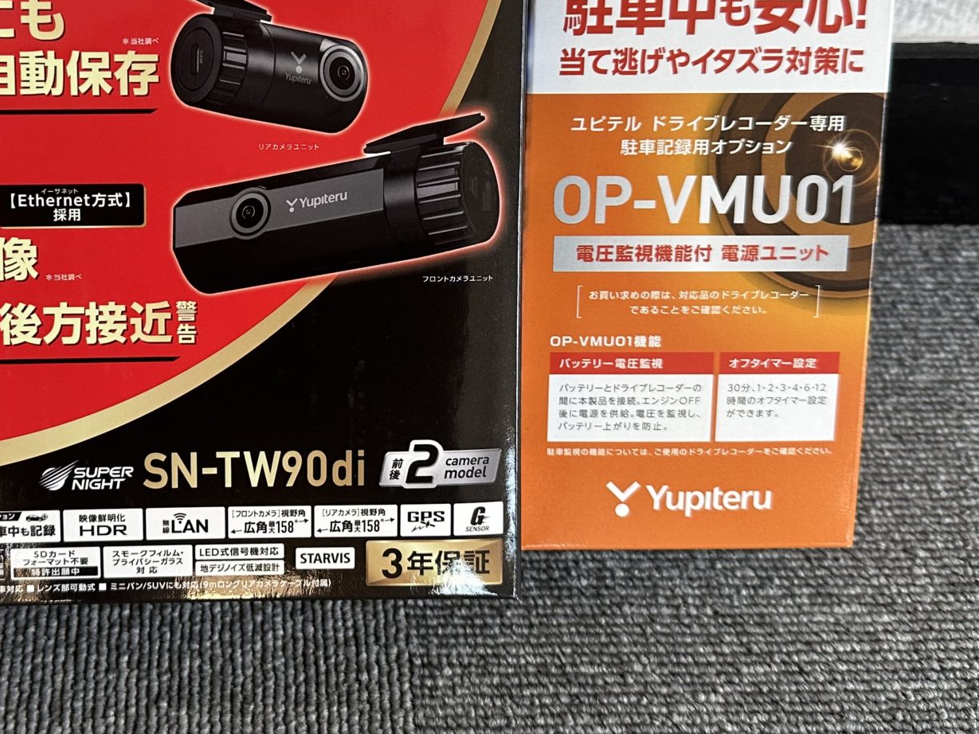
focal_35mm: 50
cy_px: 203
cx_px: 268
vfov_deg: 28.8
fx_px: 1414
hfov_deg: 37.4
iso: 160
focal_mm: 6.86
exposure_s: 1/121
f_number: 1.78
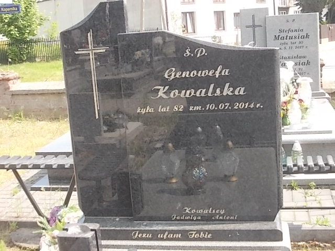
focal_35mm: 51
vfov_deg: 28.6
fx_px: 494
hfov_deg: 37.5
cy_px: 126
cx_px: 168
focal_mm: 7.2
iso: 80
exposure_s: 1/160
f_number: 3.6
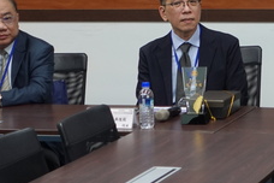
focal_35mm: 163
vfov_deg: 8.3
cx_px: 236
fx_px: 1241
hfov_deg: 12.5
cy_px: -57
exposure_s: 1/60
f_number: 2.8
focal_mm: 19.95
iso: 500
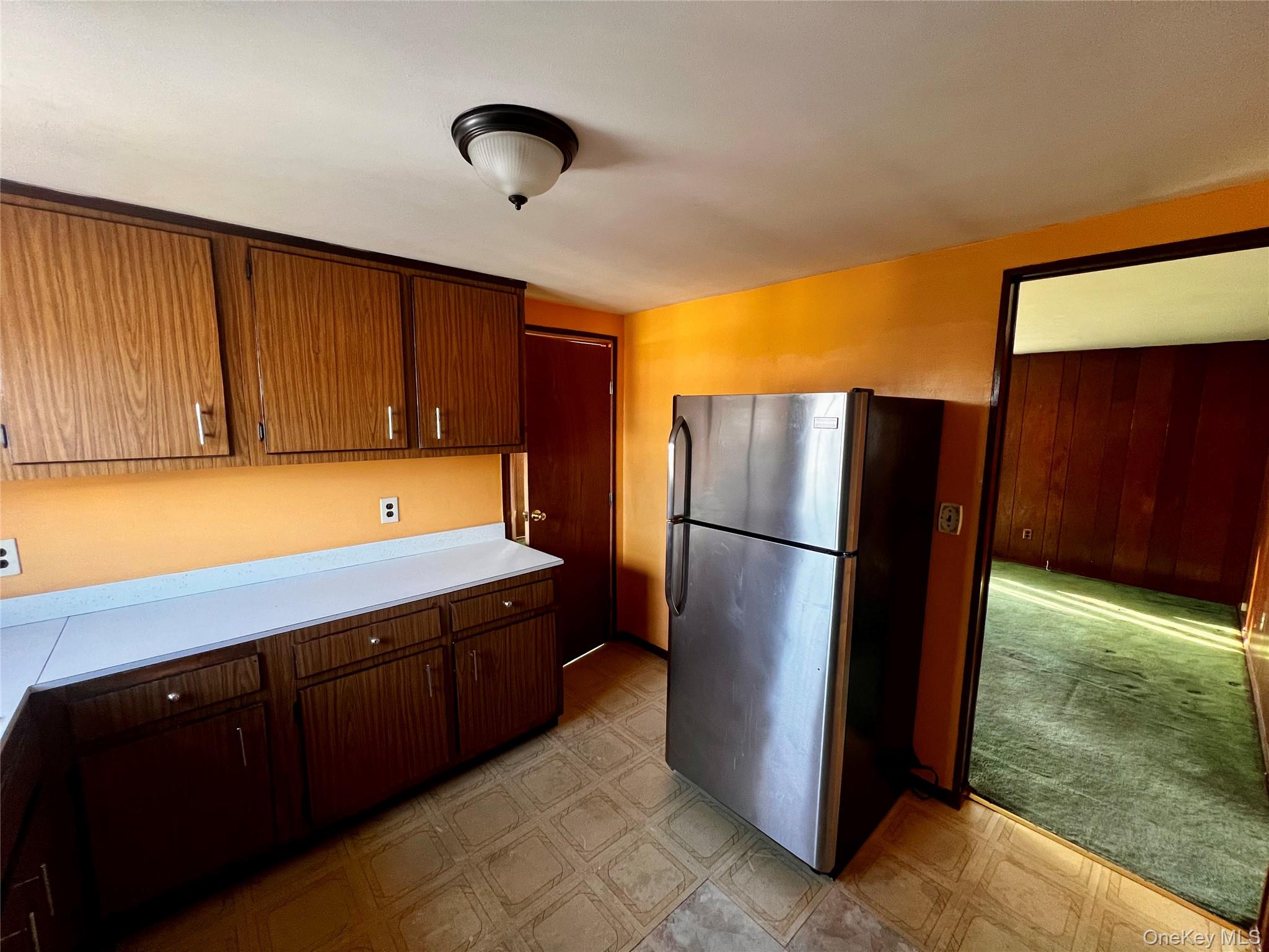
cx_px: 634
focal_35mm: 13
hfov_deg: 106.2
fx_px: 477
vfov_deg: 89.9
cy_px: 476
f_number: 1.8
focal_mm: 1.57
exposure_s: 1/60
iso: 250
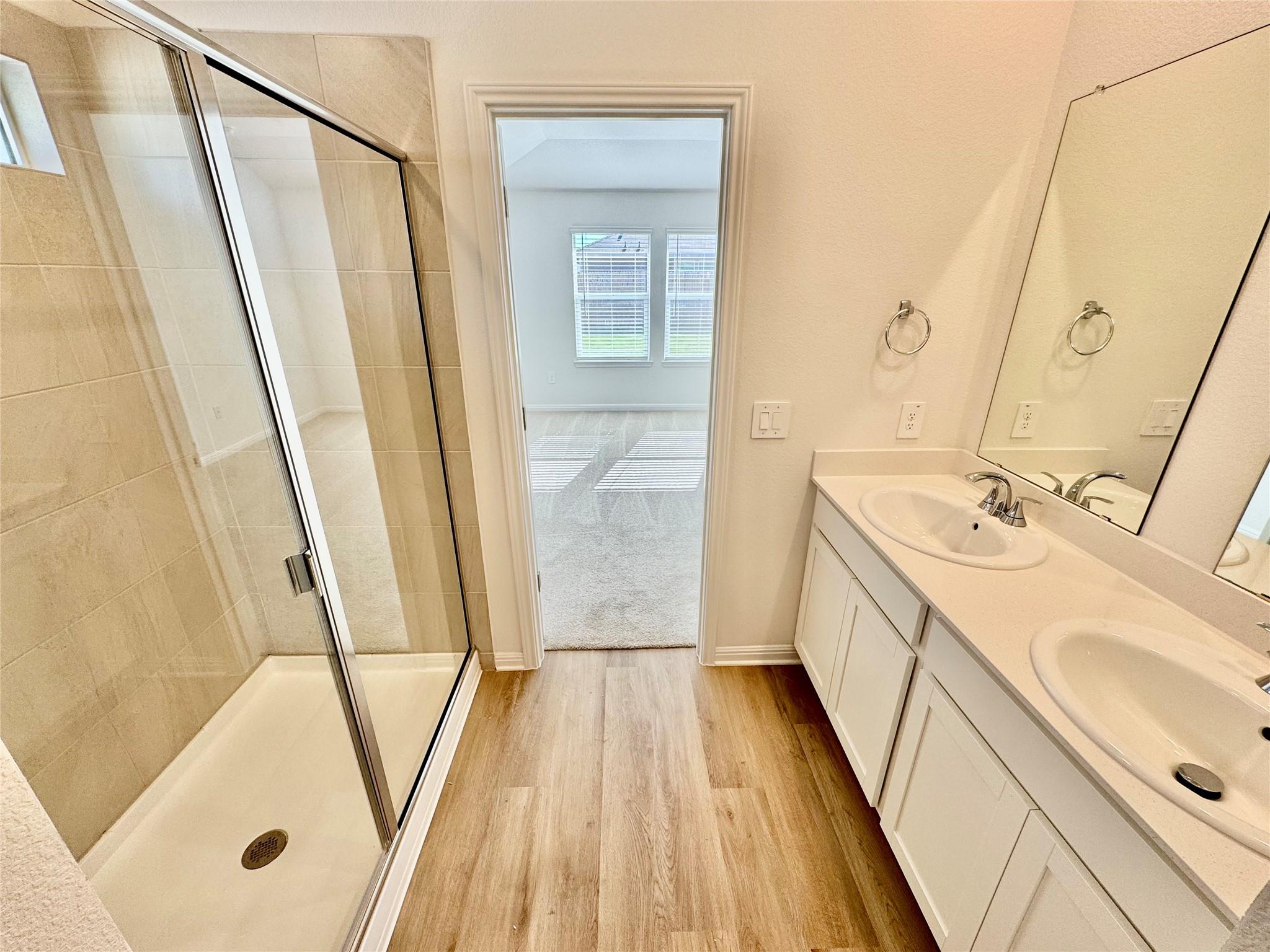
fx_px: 514
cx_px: 635
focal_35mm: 14
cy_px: 476
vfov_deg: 85.7
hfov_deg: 102.1
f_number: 2.2
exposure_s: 1/120
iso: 50
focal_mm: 2.22
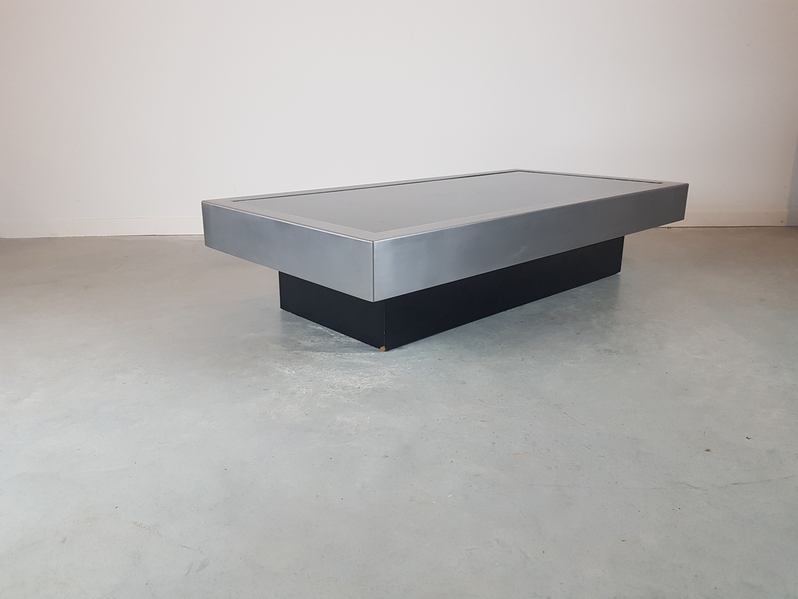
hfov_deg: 67.3
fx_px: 599
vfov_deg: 53.1
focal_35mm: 26
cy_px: 300
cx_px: 399
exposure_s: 1/50
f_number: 1.7
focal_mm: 4.2
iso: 160
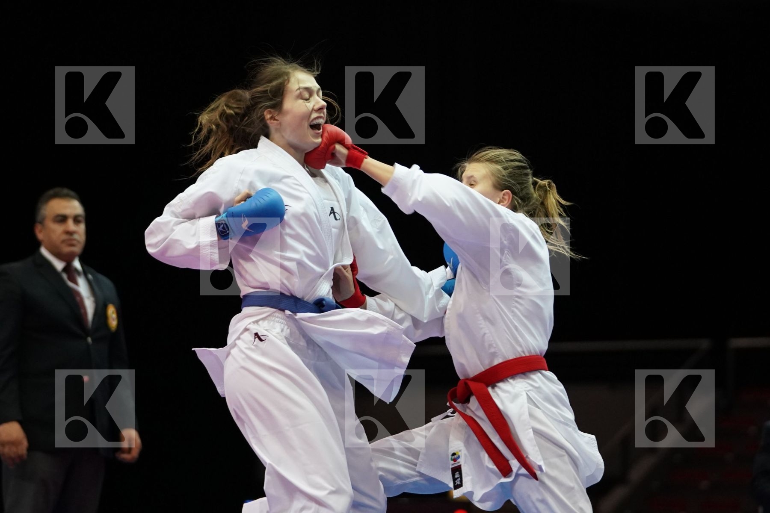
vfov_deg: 8.3
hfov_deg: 12.4
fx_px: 3550
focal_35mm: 166
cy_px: 256
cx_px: 385
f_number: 2.8
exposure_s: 1/1000
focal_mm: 111
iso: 3200
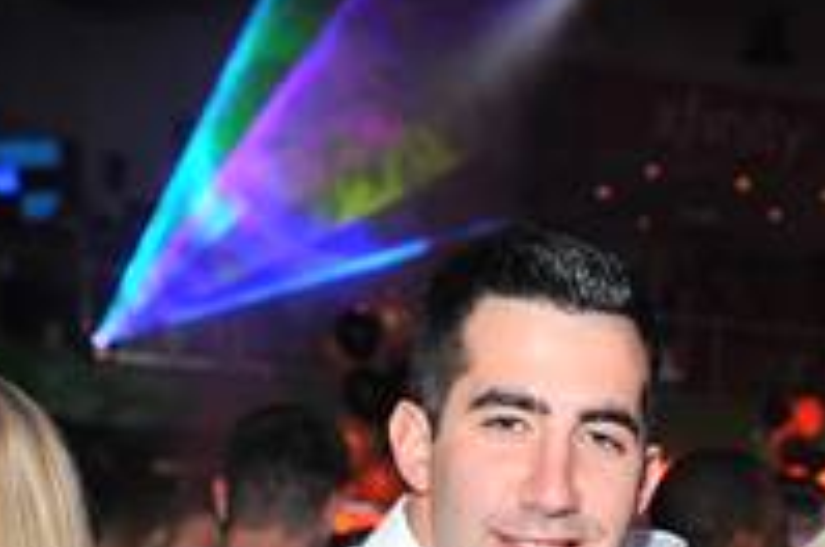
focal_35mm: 94
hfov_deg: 20.8
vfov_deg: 13.9
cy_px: 709
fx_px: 2151
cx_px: 879
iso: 1000
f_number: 4
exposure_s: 1/100
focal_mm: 34
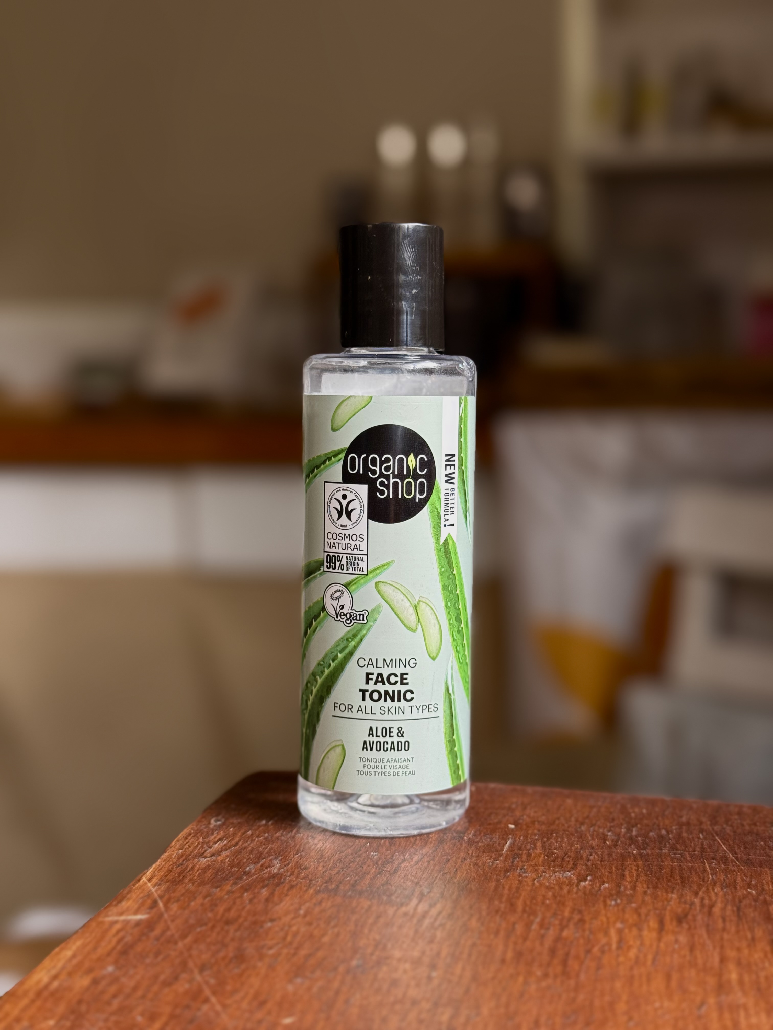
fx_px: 1429
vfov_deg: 39.7
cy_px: 515
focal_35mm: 48
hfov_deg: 30.3
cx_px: 386
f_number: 1.78
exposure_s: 1/92
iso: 100
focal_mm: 6.76
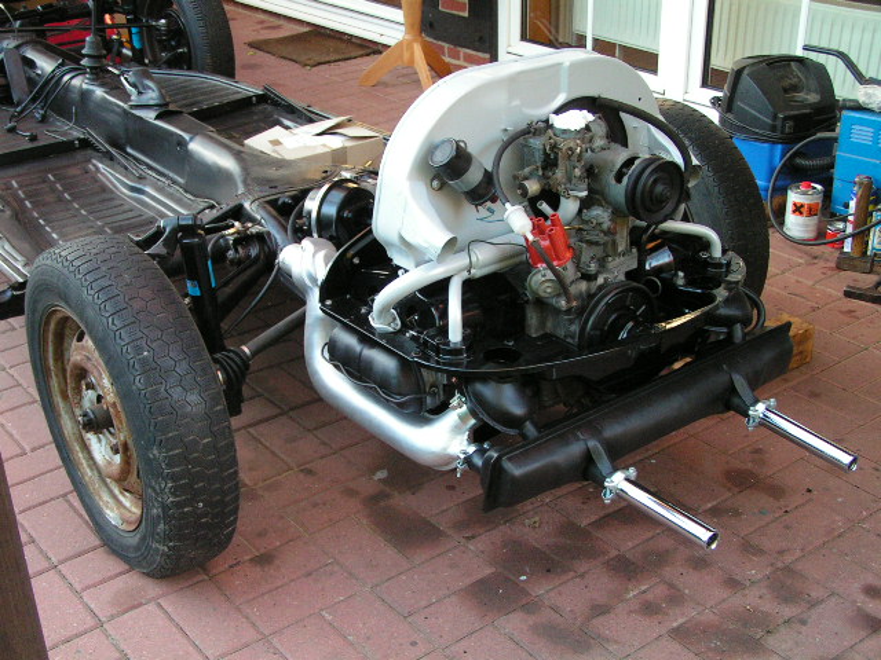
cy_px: 330
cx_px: 440
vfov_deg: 30.9
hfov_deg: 40.4
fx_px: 1196
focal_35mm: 47
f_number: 2.8
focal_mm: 7.8
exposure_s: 1/50
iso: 160
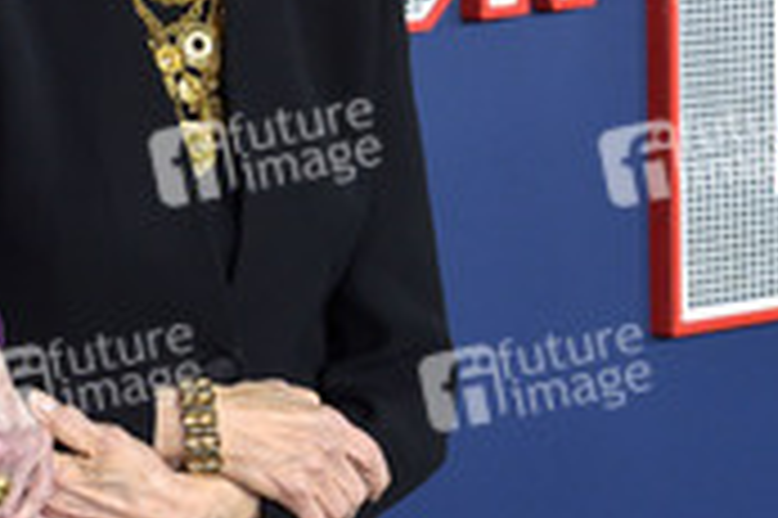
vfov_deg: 5.4
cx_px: 144
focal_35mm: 255
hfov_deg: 8.1
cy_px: 41
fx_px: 5506
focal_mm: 98
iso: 2000
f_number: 6.3
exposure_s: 1/320
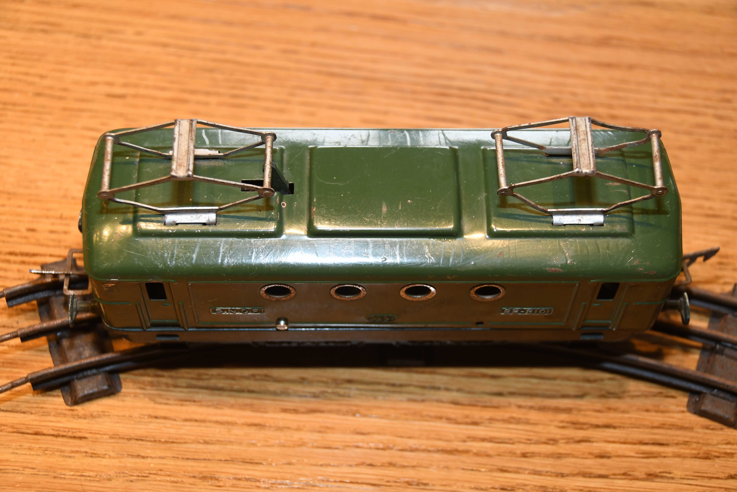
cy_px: 246
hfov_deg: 30.5
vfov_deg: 20.6
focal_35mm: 66
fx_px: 1351
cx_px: 368
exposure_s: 1/60
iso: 720
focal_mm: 44
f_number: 5.6
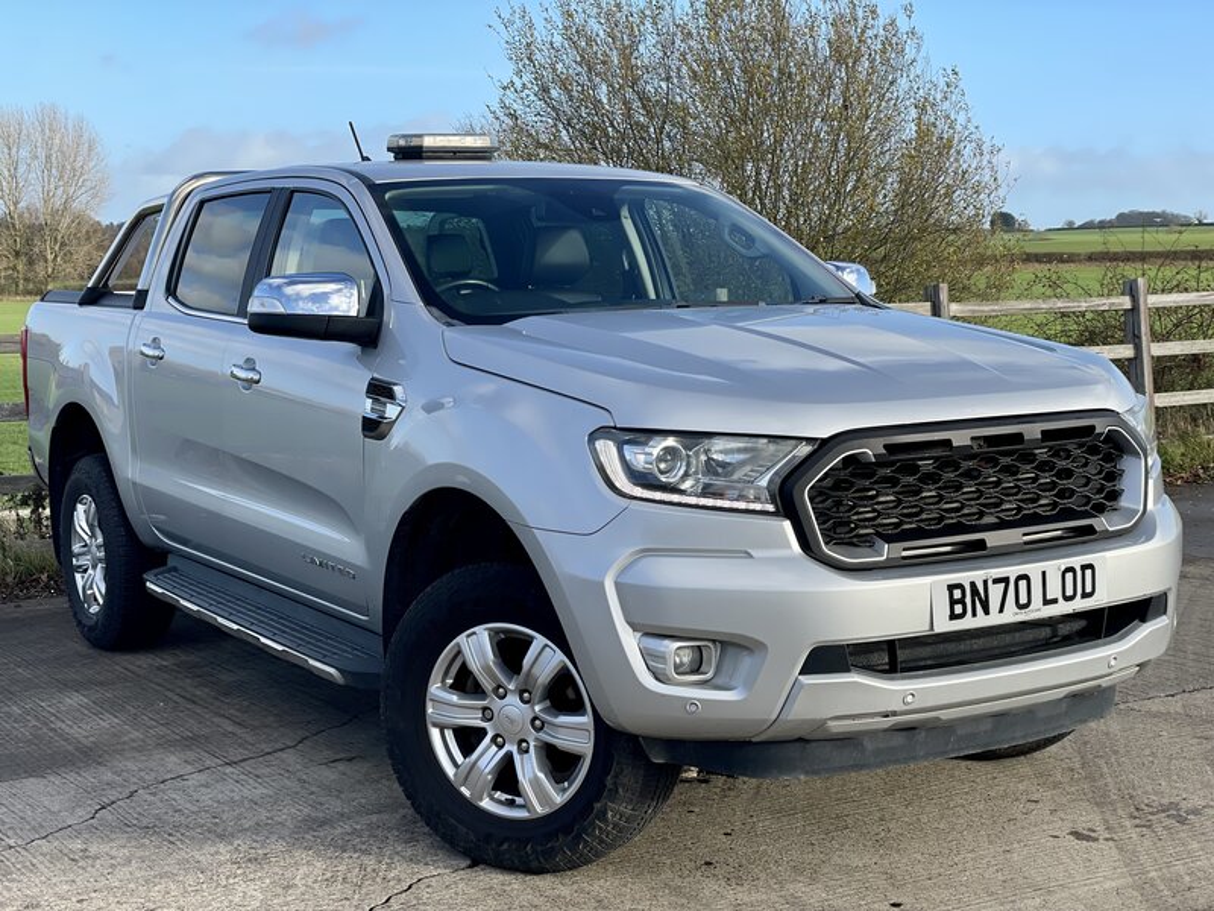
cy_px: 456
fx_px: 1824
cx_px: 607
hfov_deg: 36.8
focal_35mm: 52
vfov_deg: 28.0
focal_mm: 6
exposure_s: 1/639
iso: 25
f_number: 2
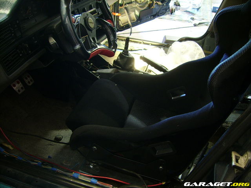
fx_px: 254
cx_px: 126
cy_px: 94
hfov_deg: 52.6
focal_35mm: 35
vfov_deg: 40.7
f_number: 2.8
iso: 100
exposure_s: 2
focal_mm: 5.95
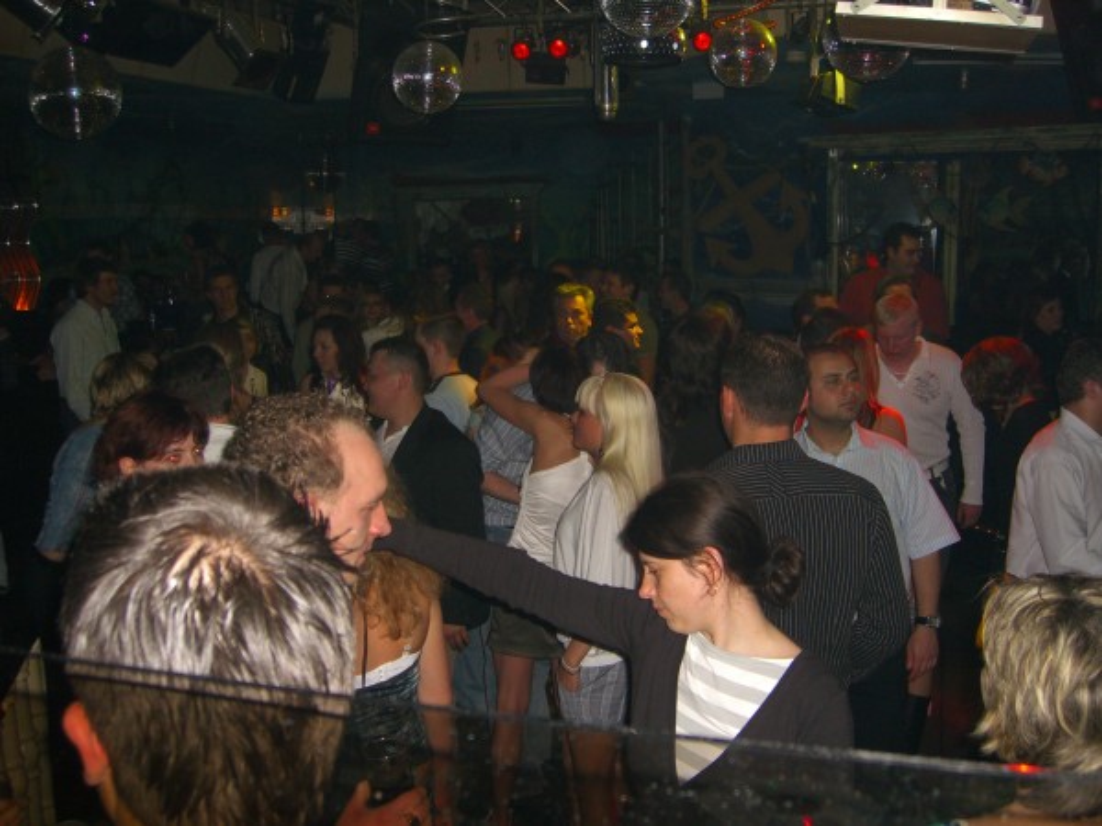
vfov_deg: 37.7
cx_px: 551
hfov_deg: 49.0
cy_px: 413
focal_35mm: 38
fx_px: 1210
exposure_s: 1/60
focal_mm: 7.9
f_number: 2.8
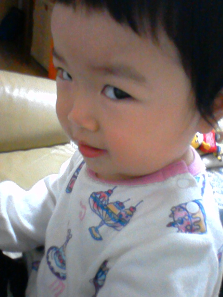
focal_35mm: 29
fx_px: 249
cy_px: 148
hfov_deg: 48.2
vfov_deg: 61.7
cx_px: 112
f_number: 2.8
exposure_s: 1/6.85
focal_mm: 1.5
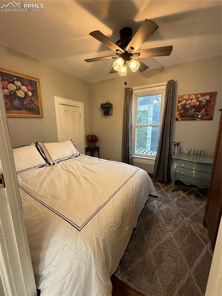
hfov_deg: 85.6
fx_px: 120
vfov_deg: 102.1
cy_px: 148
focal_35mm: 14
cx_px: 111
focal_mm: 2.22
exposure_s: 1/60
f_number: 2.2
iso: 200
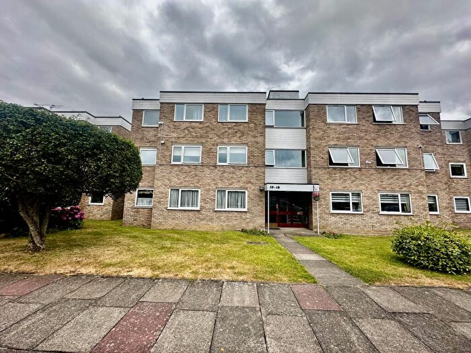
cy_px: 176
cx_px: 236
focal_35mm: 14
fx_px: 190
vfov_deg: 85.7
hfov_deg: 102.1
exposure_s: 1/1247
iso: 40
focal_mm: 2.22
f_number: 2.2
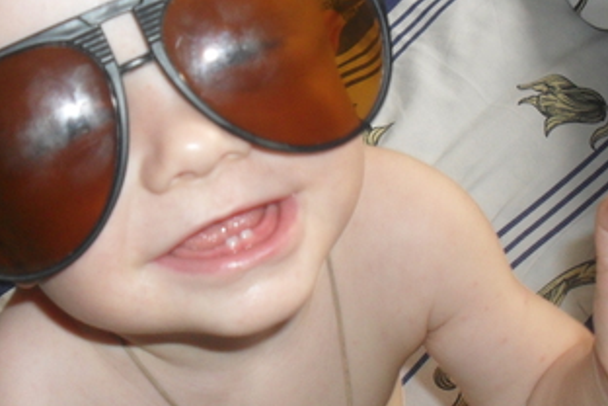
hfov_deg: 35.0
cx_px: 267
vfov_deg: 23.8
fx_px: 963
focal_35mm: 57
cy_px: 217
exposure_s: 1/45
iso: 200
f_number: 2.8
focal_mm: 6.3
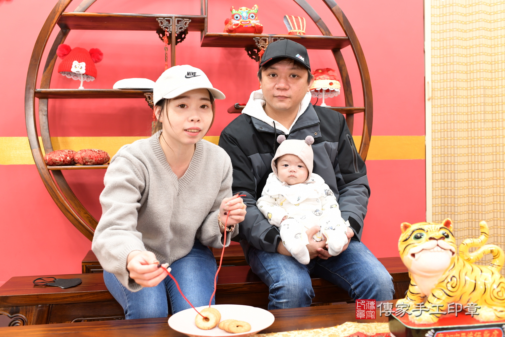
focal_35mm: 35
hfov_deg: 54.4
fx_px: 491
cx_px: 252
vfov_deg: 37.9
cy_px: 168
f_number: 4.5
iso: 1000
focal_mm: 35
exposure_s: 1/200
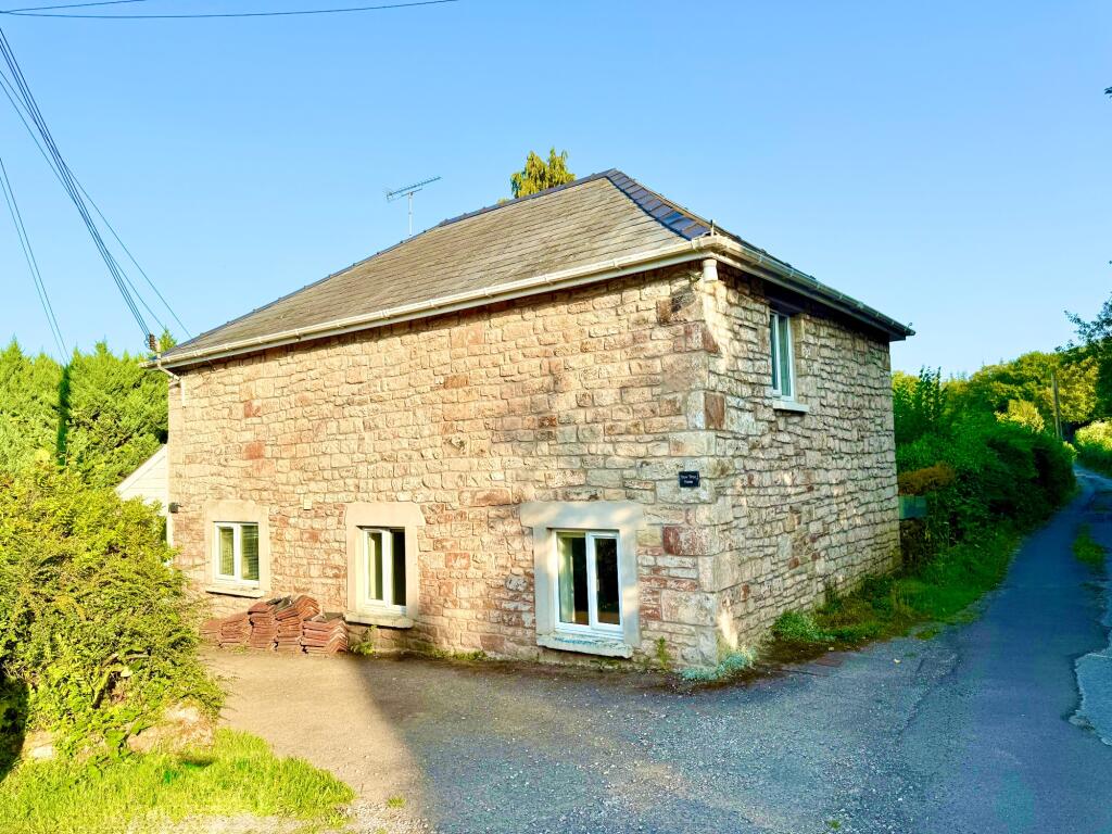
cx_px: 556
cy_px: 417
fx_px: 771
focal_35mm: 24
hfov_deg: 71.6
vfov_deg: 56.8
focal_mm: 6.76
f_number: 1.78
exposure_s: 1/2907
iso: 80
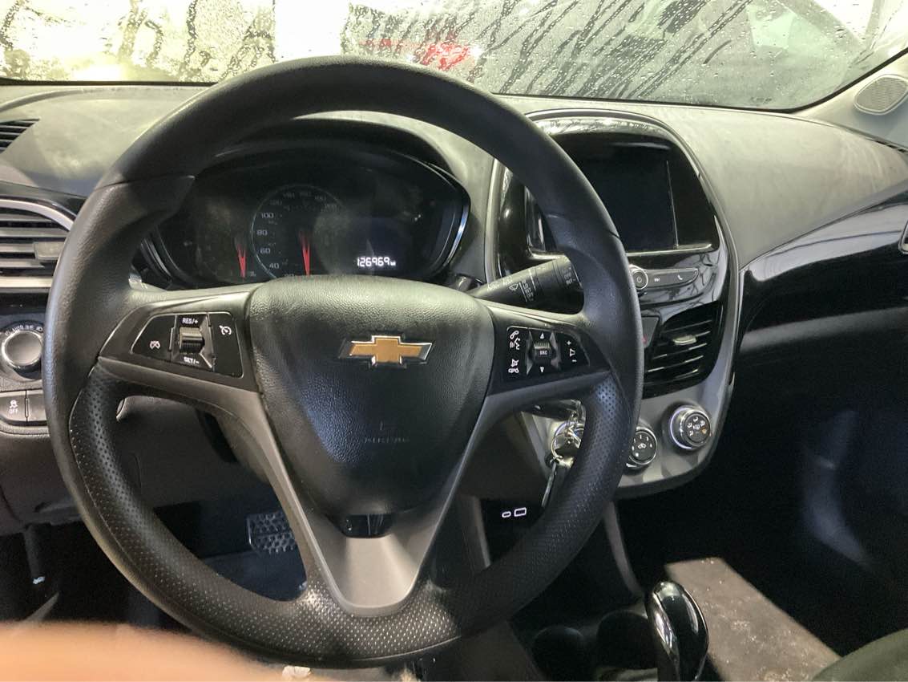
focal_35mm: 29
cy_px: 341
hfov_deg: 61.7
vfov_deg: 48.2
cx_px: 454
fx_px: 761
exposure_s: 1/30
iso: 500
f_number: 1.8
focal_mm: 3
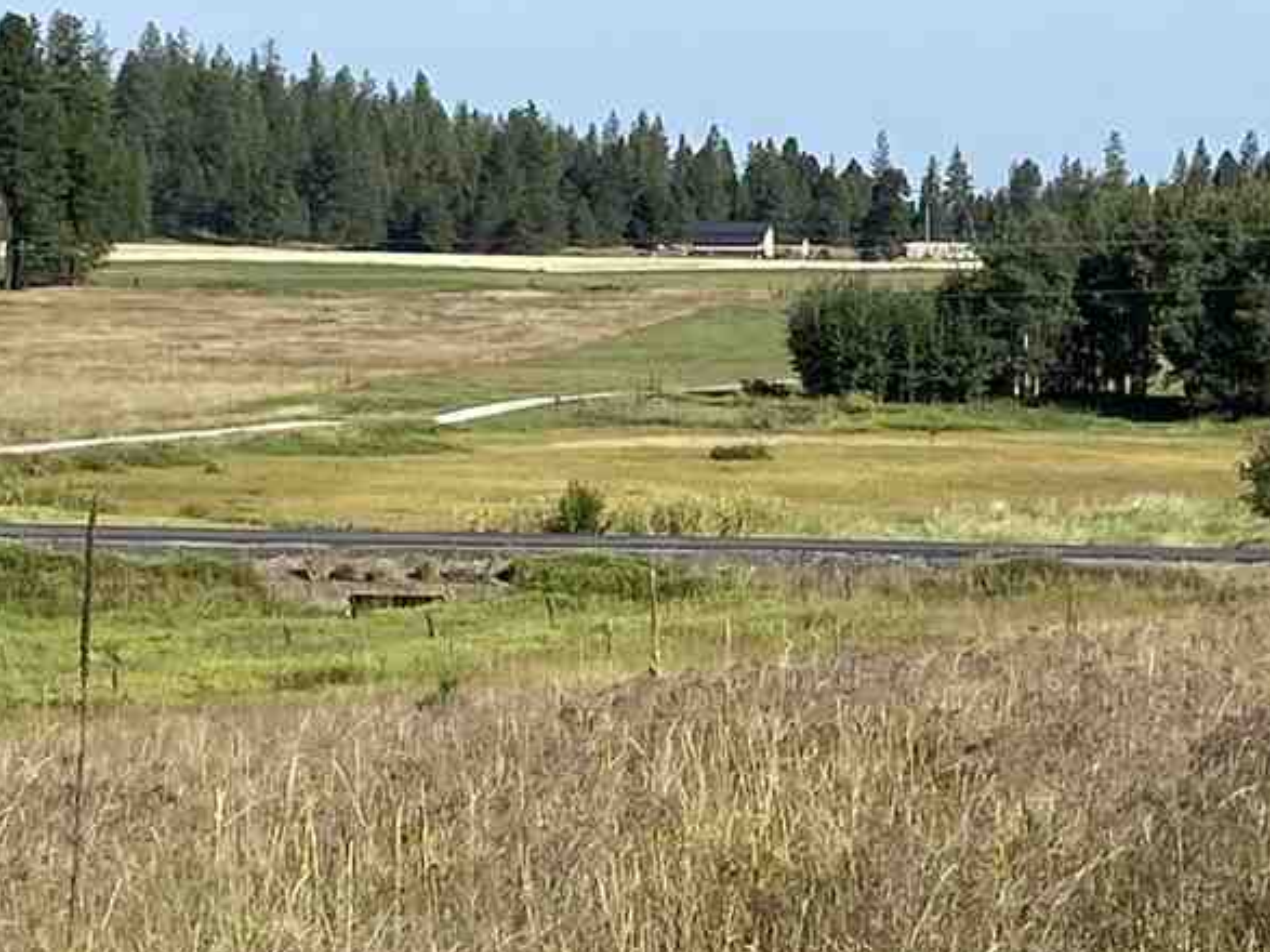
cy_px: 636
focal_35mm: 136
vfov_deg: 10.9
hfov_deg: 14.5
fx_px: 4989
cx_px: 924
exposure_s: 1/3125
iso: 32
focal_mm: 4.25
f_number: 1.8
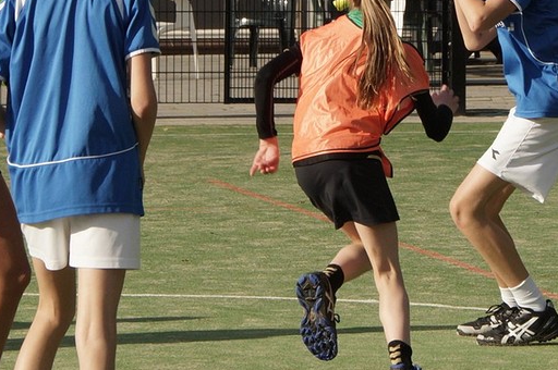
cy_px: 118
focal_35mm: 180
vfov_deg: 7.6
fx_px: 2786
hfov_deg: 11.4
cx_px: 177
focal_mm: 60
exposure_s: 1/640
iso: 200
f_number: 8
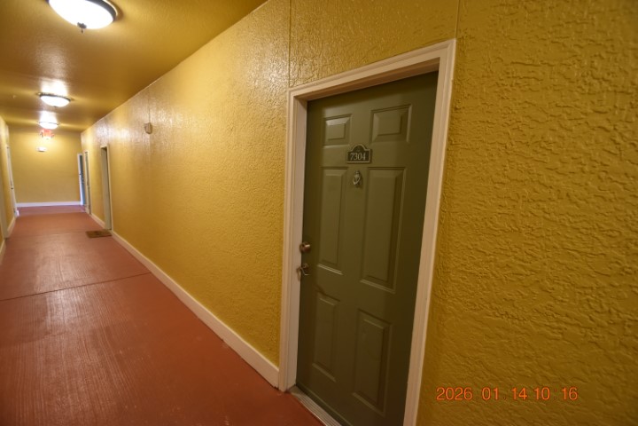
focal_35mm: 15
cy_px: 213
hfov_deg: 100.4
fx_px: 266
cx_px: 319
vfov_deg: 77.3
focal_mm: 10
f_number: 3.5
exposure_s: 1/10
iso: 800
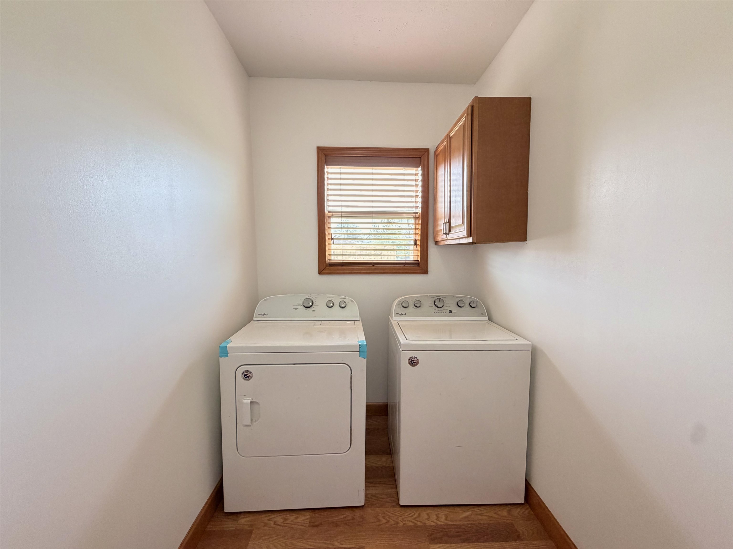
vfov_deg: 85.7
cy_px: 274
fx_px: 296
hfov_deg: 102.1
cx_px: 366
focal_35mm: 14
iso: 200
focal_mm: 2.22
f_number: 2.2
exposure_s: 1/60
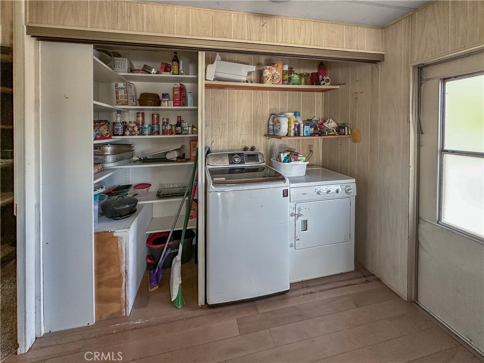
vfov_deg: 85.7
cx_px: 242
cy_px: 182
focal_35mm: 14
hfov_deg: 102.1
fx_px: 196
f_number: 2.2
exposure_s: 1/100
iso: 200
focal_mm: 2.22
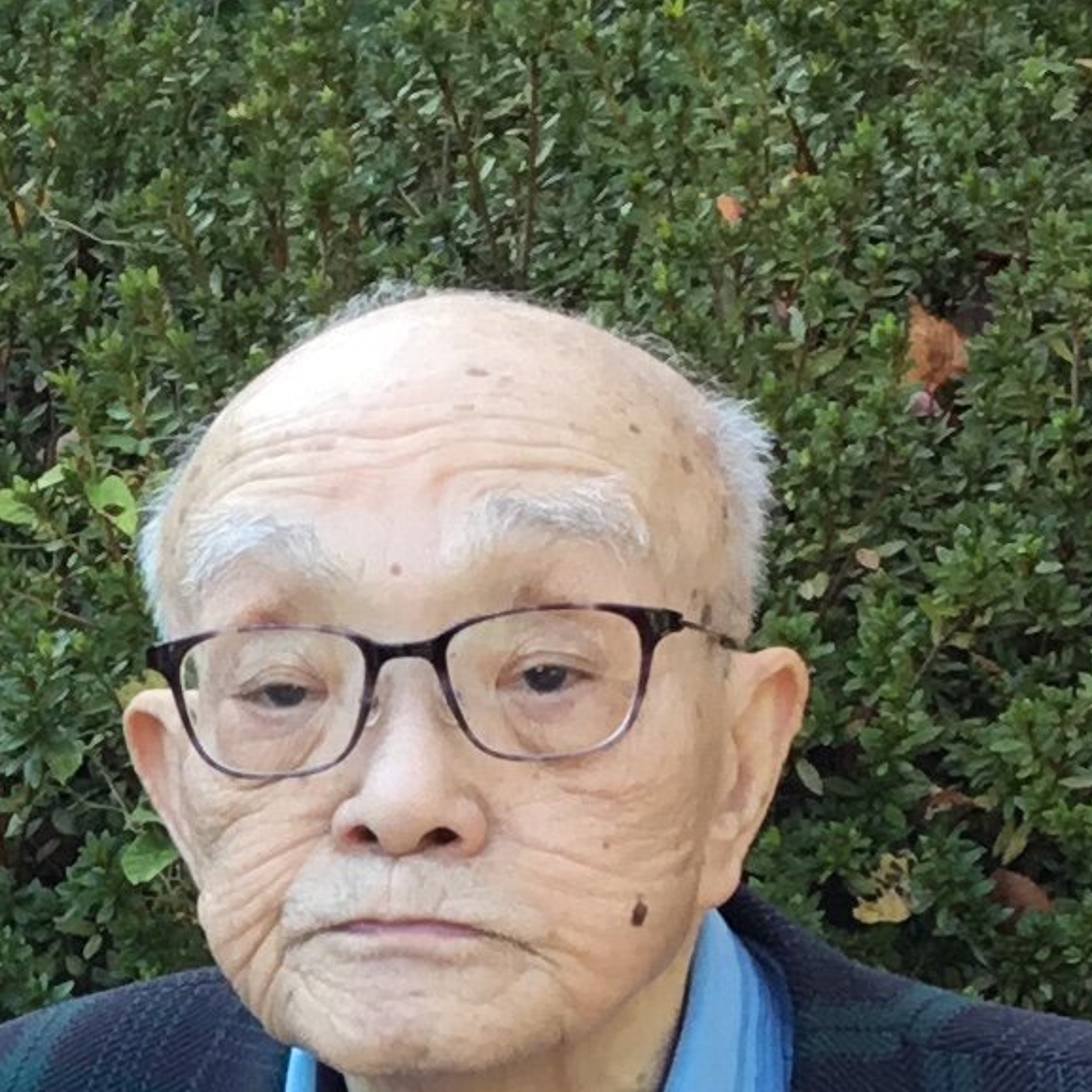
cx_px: -212
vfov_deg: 11.1
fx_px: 5532
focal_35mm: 155
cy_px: 1259
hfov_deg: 11.1
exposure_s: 1/60
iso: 25
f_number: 2.4
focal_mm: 3.3
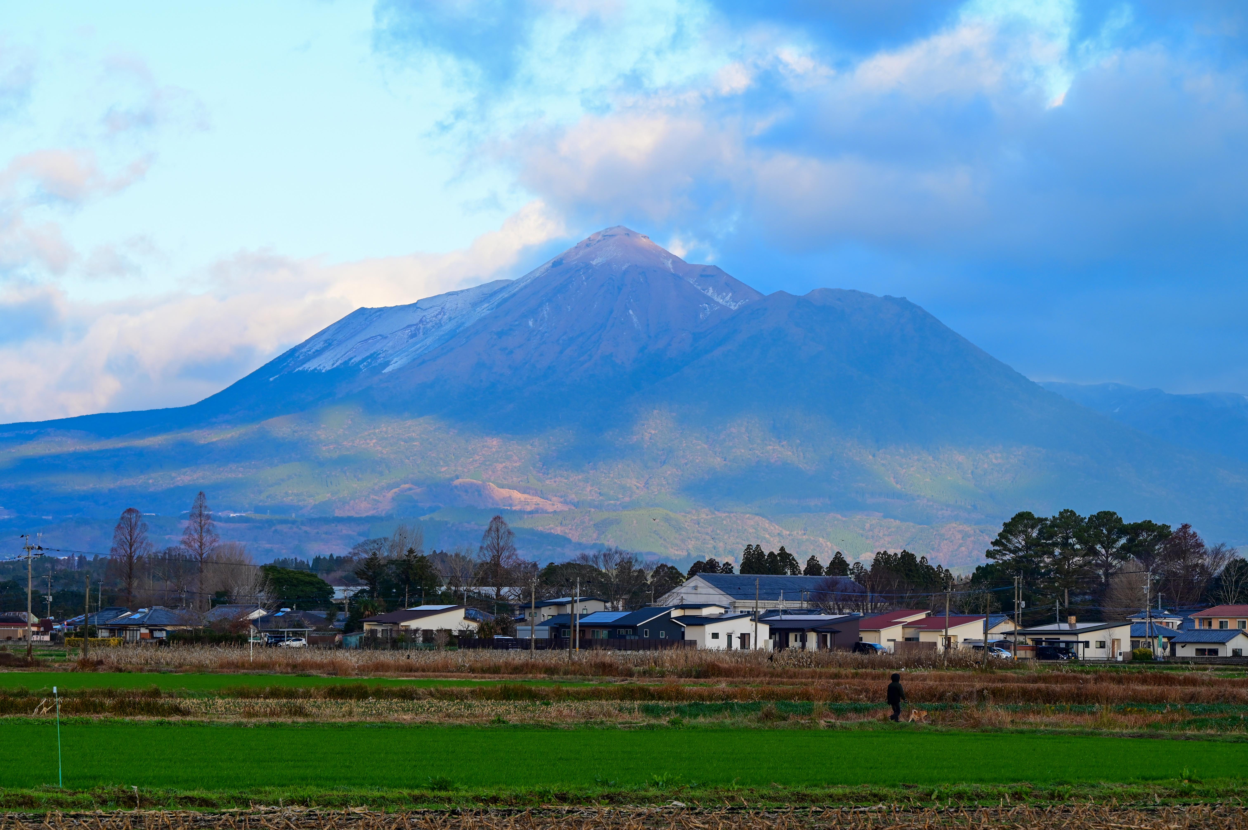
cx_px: 624
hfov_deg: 14.2
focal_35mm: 145
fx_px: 5023
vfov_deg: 9.4
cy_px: 415
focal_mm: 145
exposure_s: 1/160
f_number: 8
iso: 250
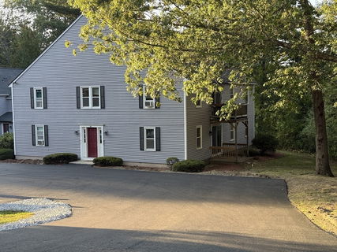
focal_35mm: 48
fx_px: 467
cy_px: 126
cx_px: 168
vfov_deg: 30.3
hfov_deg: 39.7
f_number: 1.78
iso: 50
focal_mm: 6.76
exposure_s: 1/199
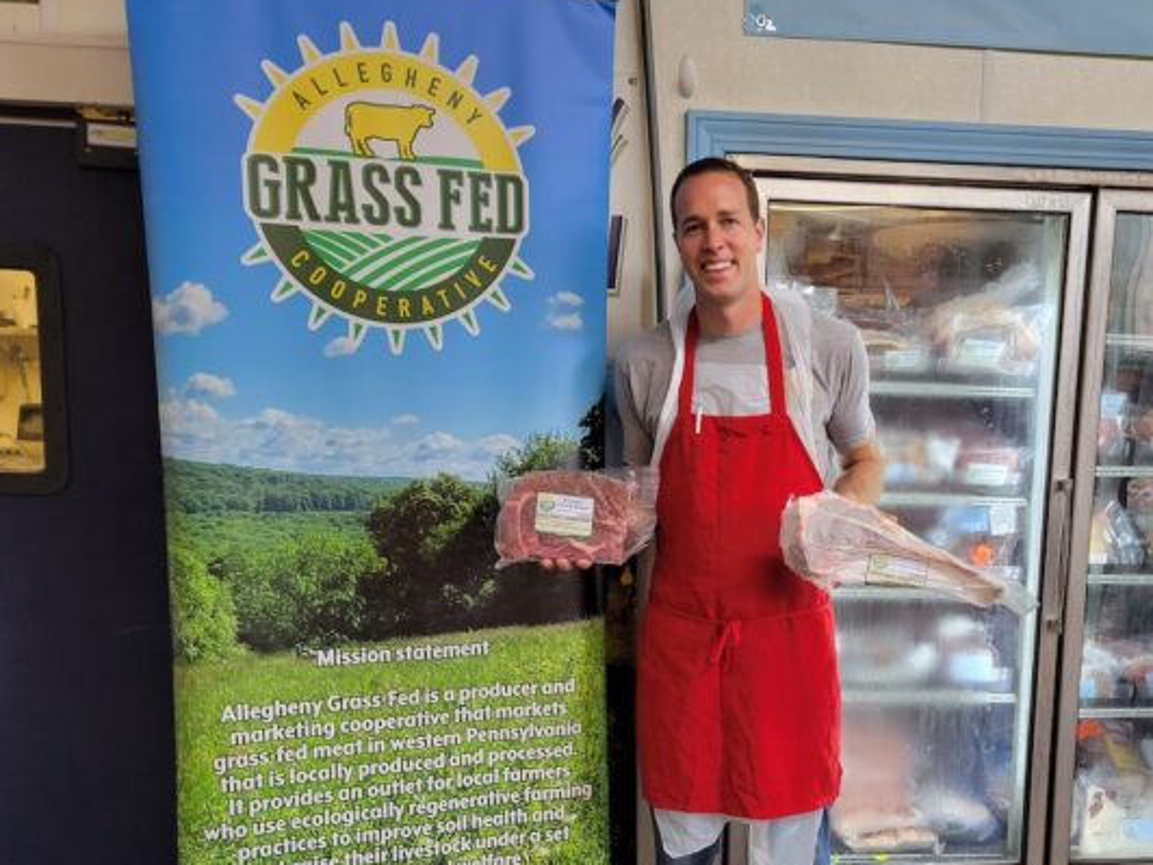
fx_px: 1132
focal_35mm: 34
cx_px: 698
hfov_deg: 53.5
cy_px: 544
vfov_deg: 41.5
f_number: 1.8
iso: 160
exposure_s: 1/120
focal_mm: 5.4
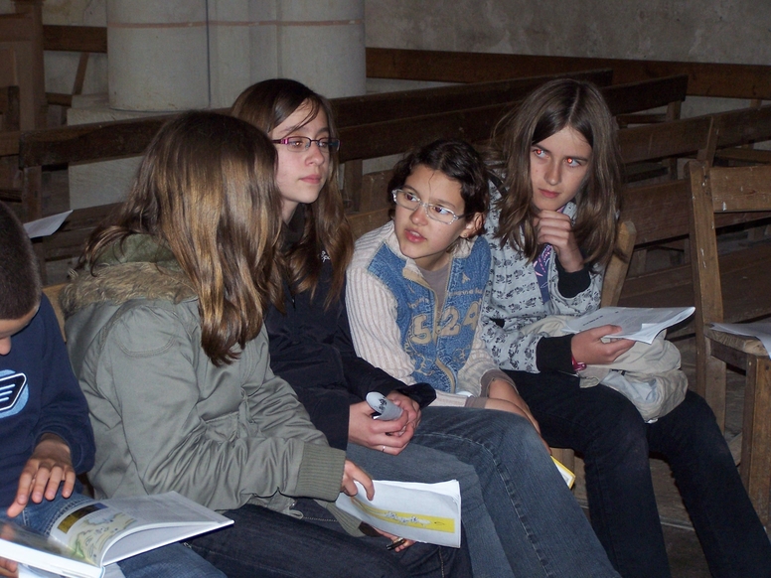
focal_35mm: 94
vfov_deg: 15.7
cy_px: 289
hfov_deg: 20.9
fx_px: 2094
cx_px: 386
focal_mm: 15.6
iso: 140
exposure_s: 1/90
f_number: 3.2
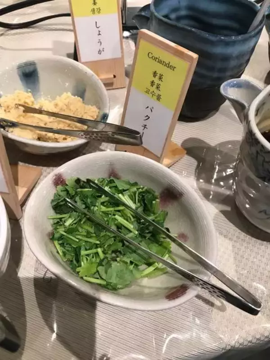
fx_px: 291
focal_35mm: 28
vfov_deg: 63.4
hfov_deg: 49.7
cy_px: 180
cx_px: 135
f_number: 1.8
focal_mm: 3.99
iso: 40
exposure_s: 1/30
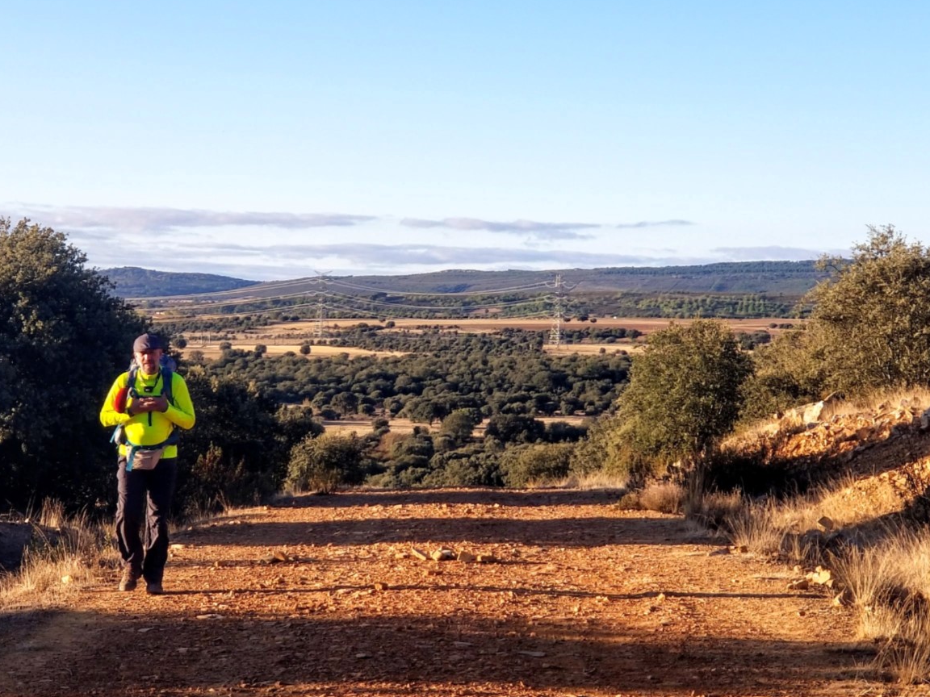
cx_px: 418
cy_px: 340
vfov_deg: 16.2
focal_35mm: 91
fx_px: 2445
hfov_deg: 21.5
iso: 25
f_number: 2.4
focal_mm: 6
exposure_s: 1/463
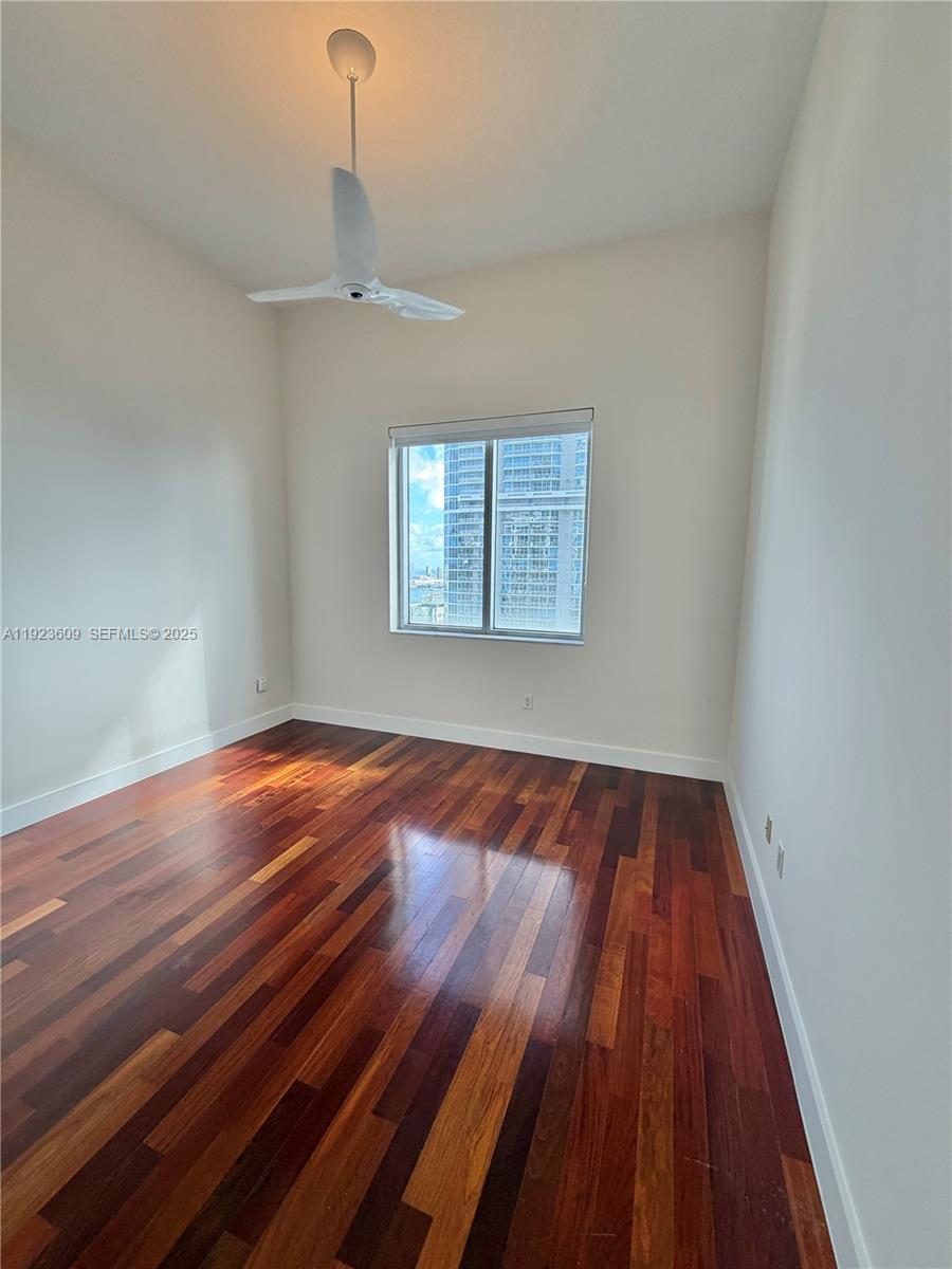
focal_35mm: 14
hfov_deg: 85.7
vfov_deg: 102.1
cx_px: 476
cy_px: 634
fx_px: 513
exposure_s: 1/120
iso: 100
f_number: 2.2
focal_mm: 2.22
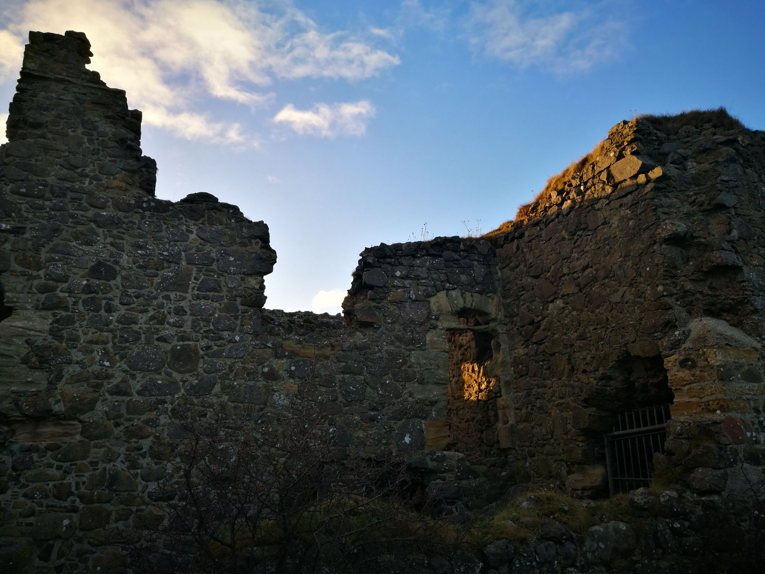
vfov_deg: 51.4
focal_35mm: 27
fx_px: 597
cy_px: 287
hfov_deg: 65.3
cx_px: 382
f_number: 2.2
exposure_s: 1/242
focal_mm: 4.5
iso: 50
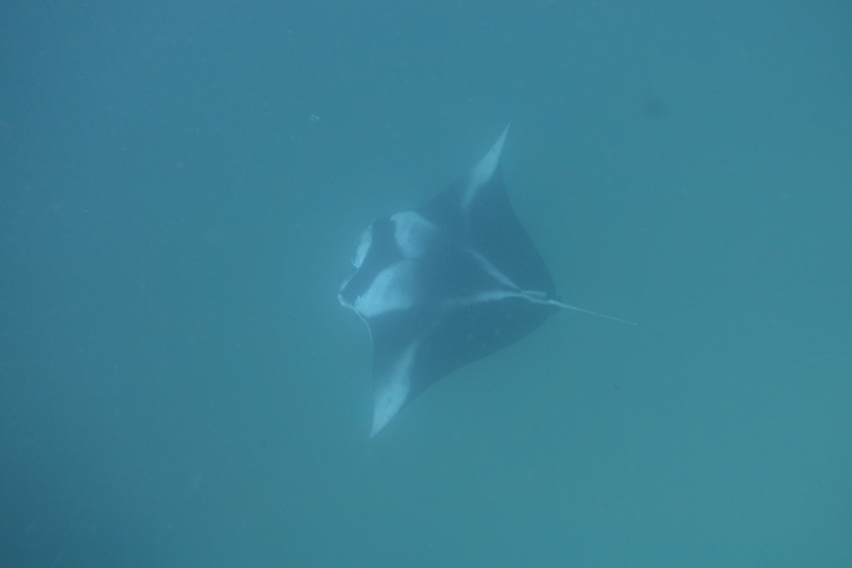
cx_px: 426
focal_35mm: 24
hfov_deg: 73.8
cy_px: 284
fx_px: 568
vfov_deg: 53.1
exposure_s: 1/80
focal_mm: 8.8
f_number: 3.2
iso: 125
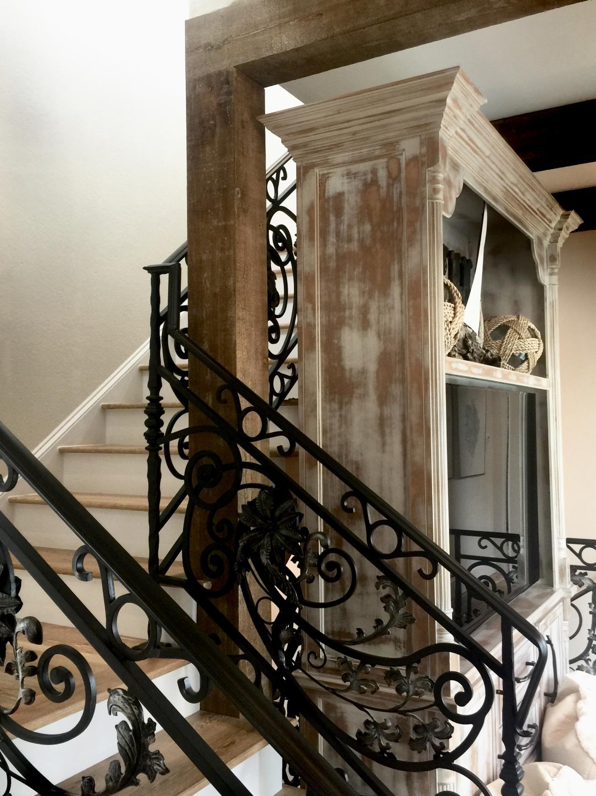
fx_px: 758
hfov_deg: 42.9
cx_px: 285
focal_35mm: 33
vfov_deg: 55.4
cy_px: 393
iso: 50
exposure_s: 1/30
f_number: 2.2
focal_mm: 4.15
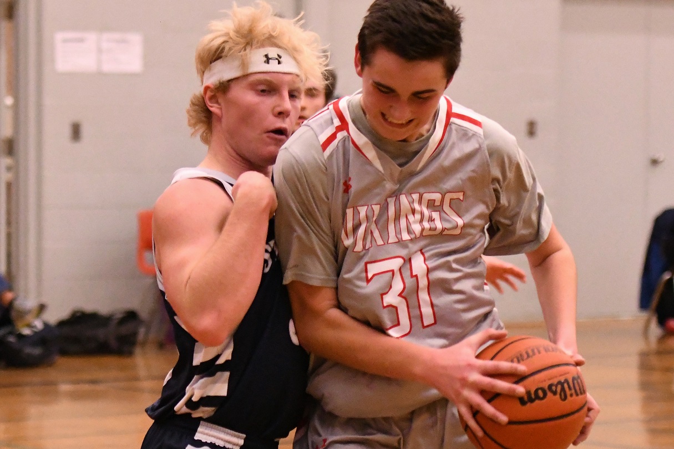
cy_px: 224
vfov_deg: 13.0
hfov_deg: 19.5
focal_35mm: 105
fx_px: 1966
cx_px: 337
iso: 7200
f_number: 2.8
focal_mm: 70
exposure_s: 1/1000
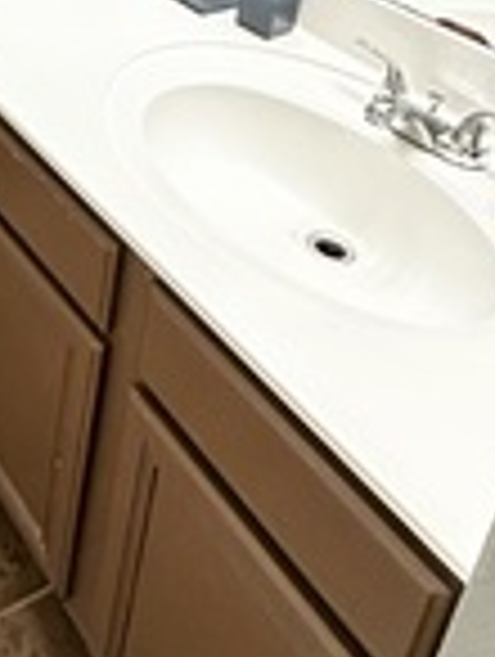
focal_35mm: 46
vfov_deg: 34.4
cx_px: -153
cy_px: -99
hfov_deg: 26.6
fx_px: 875
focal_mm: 2.22
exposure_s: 1/60
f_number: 2.2
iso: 1000
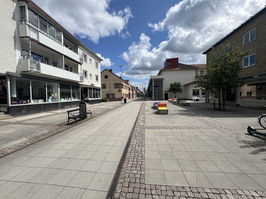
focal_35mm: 14
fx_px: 108
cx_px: 133
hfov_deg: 102.1
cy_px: 100
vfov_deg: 85.7
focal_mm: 2.22
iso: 50
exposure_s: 1/3390
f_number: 2.2
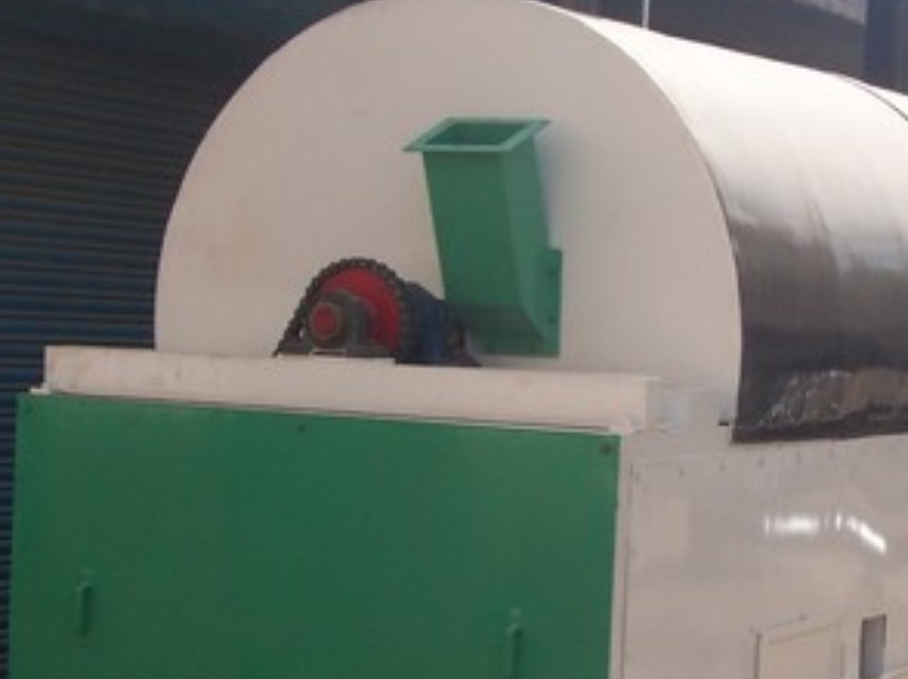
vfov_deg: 15.2
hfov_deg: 20.1
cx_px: 710
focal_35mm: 97
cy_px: 437
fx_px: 2542
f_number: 6.7
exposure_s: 1/250
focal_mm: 8.6
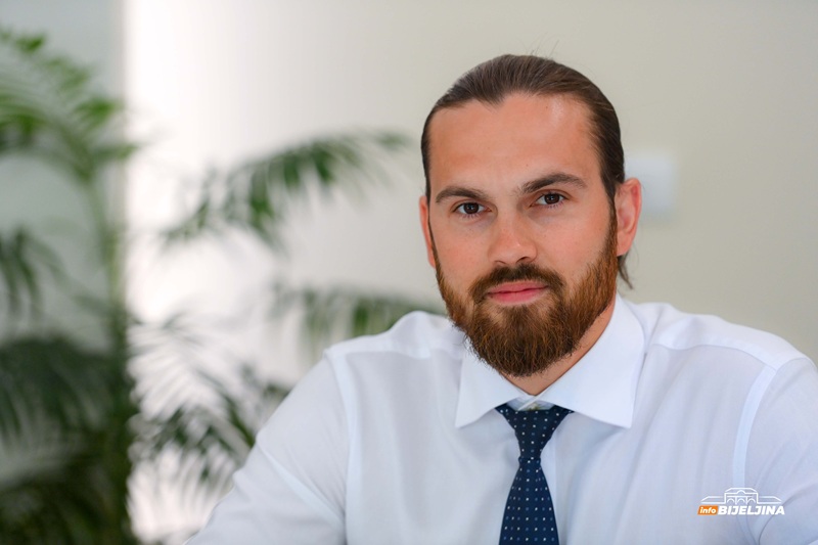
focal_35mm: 160
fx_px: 3635
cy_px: 272
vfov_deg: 8.6
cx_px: 409
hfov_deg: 12.8
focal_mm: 160
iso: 1250
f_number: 2.8
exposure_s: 1/500
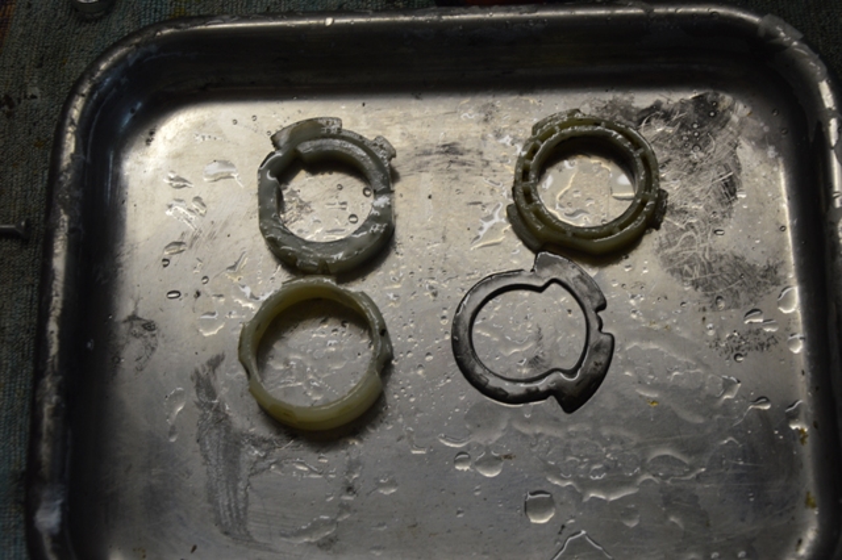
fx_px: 1683
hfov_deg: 28.1
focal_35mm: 72
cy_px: 280
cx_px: 421
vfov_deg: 18.9
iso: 400
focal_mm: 48
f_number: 4.8
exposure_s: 1/30
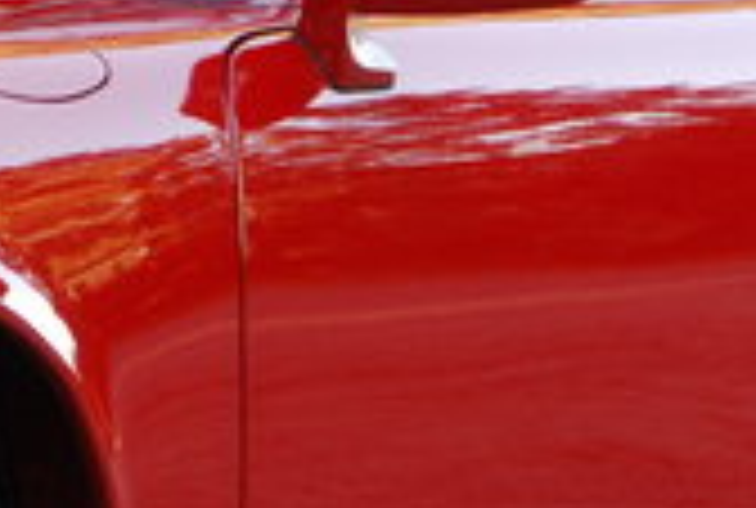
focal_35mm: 529
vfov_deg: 2.6
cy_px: -11
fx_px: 11139
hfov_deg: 3.9
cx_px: -454
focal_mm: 58
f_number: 11
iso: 400
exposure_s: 1/20
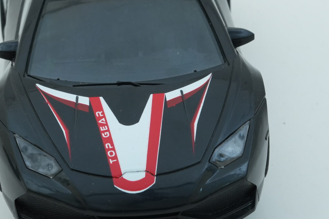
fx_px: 1142
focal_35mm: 125
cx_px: 98
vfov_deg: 10.9
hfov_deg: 16.3
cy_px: 26
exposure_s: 1/100
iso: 1000
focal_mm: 50
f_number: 10
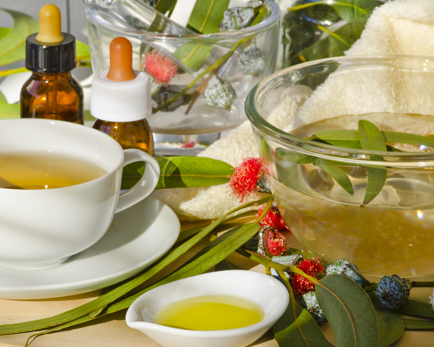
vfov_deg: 7.7
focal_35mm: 200
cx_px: 197
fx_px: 2564
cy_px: 186
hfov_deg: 9.7
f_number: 16
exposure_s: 1/20
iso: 100
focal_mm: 105
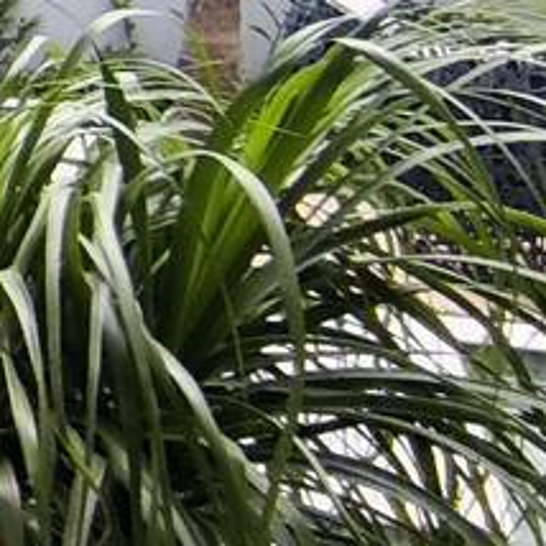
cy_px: -71
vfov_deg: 17.6
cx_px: -919
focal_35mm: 95
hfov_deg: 12.4
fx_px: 1695
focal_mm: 1.65
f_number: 2.2
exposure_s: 1/712
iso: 50
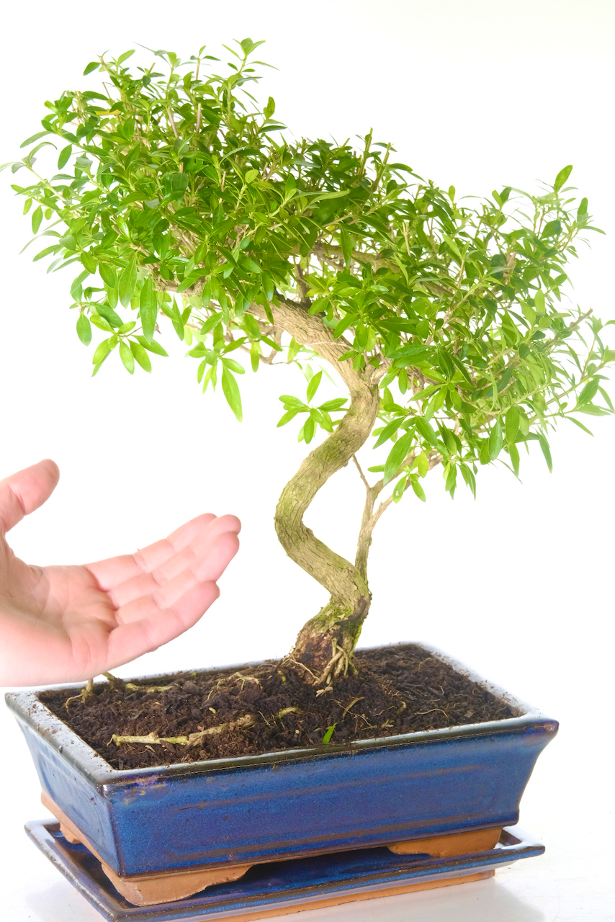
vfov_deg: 22.4
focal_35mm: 91
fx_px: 2330
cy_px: 461
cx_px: 308
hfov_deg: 15.0
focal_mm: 60.7
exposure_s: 1/15
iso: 2000
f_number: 13
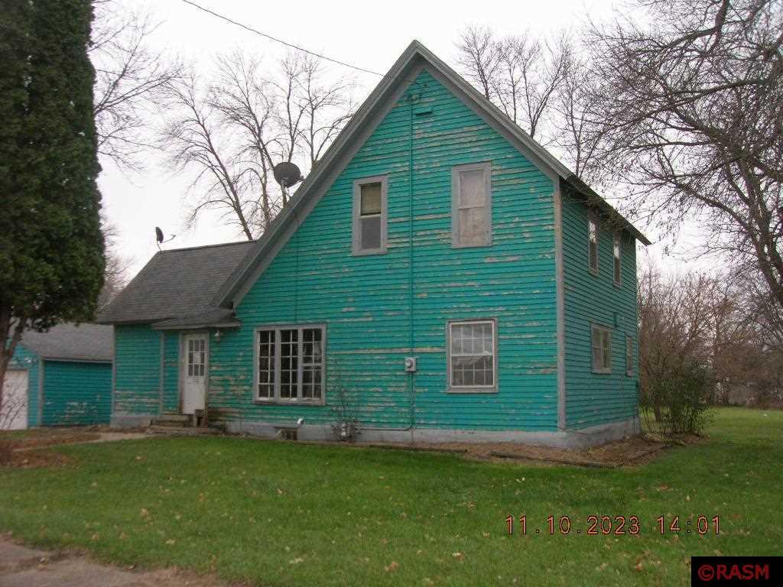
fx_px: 769
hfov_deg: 54.0
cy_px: 294
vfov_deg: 41.8
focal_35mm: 34
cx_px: 392
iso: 95
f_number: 4.9
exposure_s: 1/140
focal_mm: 5.7
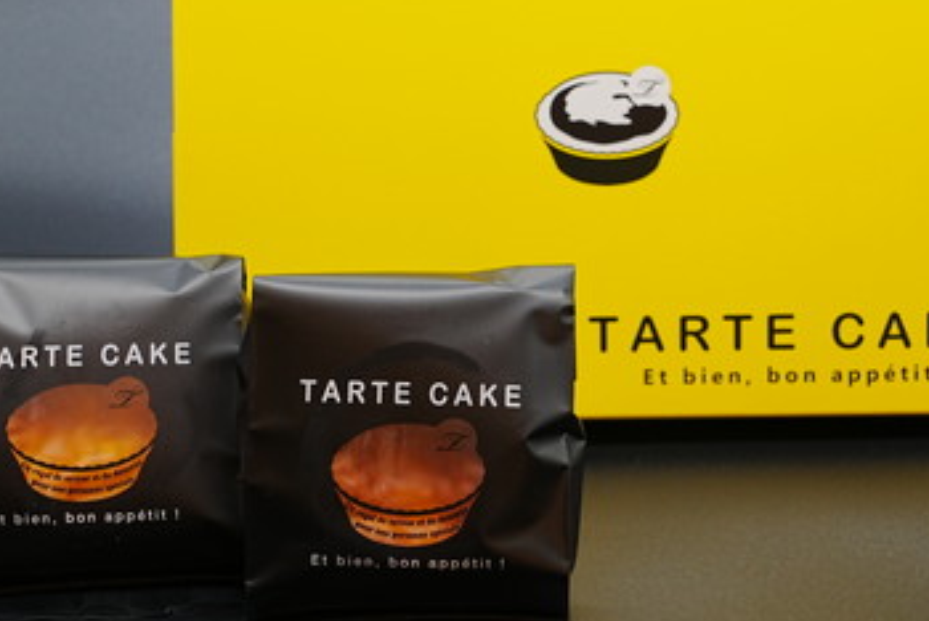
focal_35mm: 95
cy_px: 232
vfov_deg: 14.4
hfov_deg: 21.4
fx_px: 2453
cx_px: 544
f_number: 10
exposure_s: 1/30
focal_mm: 64
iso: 1250
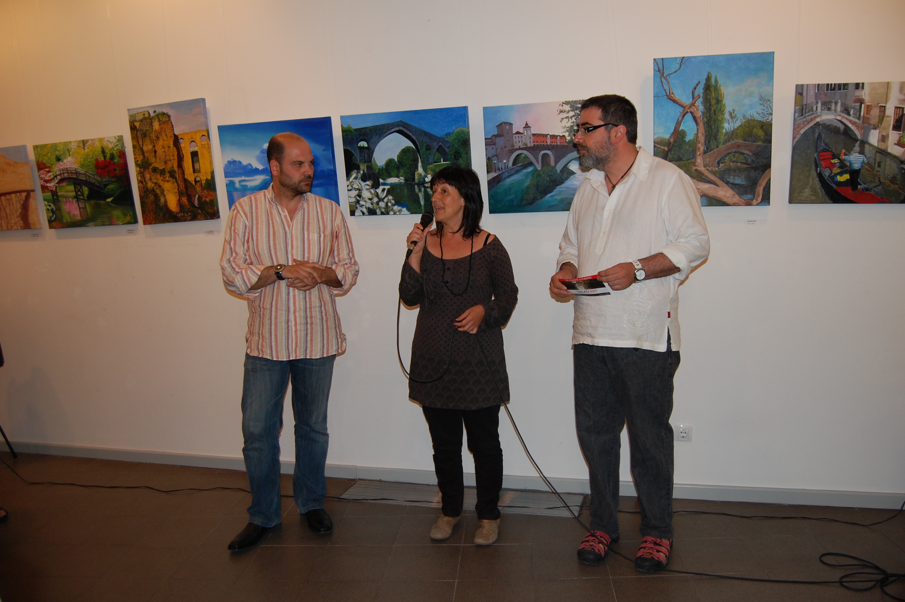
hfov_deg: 67.4
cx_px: 452
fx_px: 678
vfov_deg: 47.8
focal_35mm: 27
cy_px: 301
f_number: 3.5
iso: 400
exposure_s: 1/60
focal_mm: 18
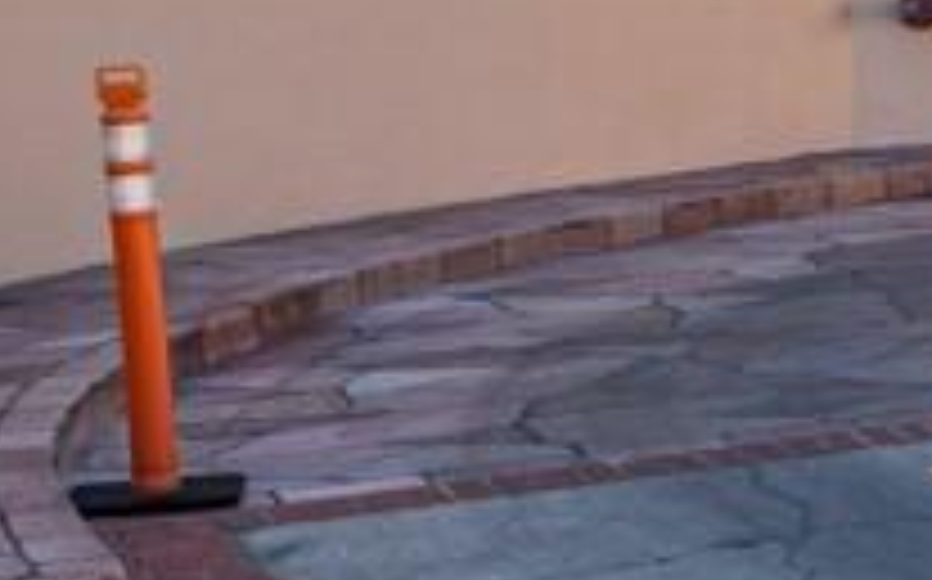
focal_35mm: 134
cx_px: 2868
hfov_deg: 10.5
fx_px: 3401
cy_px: 43
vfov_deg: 9.7
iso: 250
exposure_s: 1/125
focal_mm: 17
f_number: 8
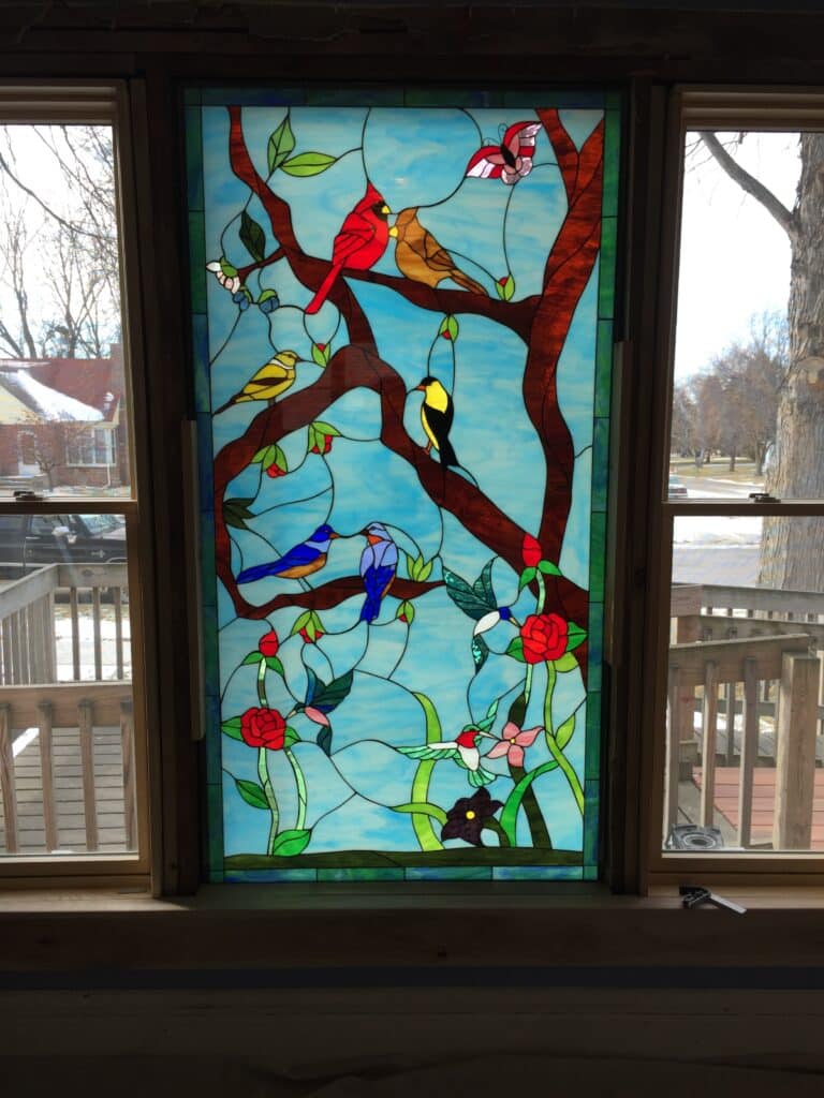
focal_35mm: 29
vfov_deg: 61.7
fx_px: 920
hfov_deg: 48.2
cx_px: 412
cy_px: 549
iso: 32
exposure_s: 1/154
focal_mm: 4.15
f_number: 2.2
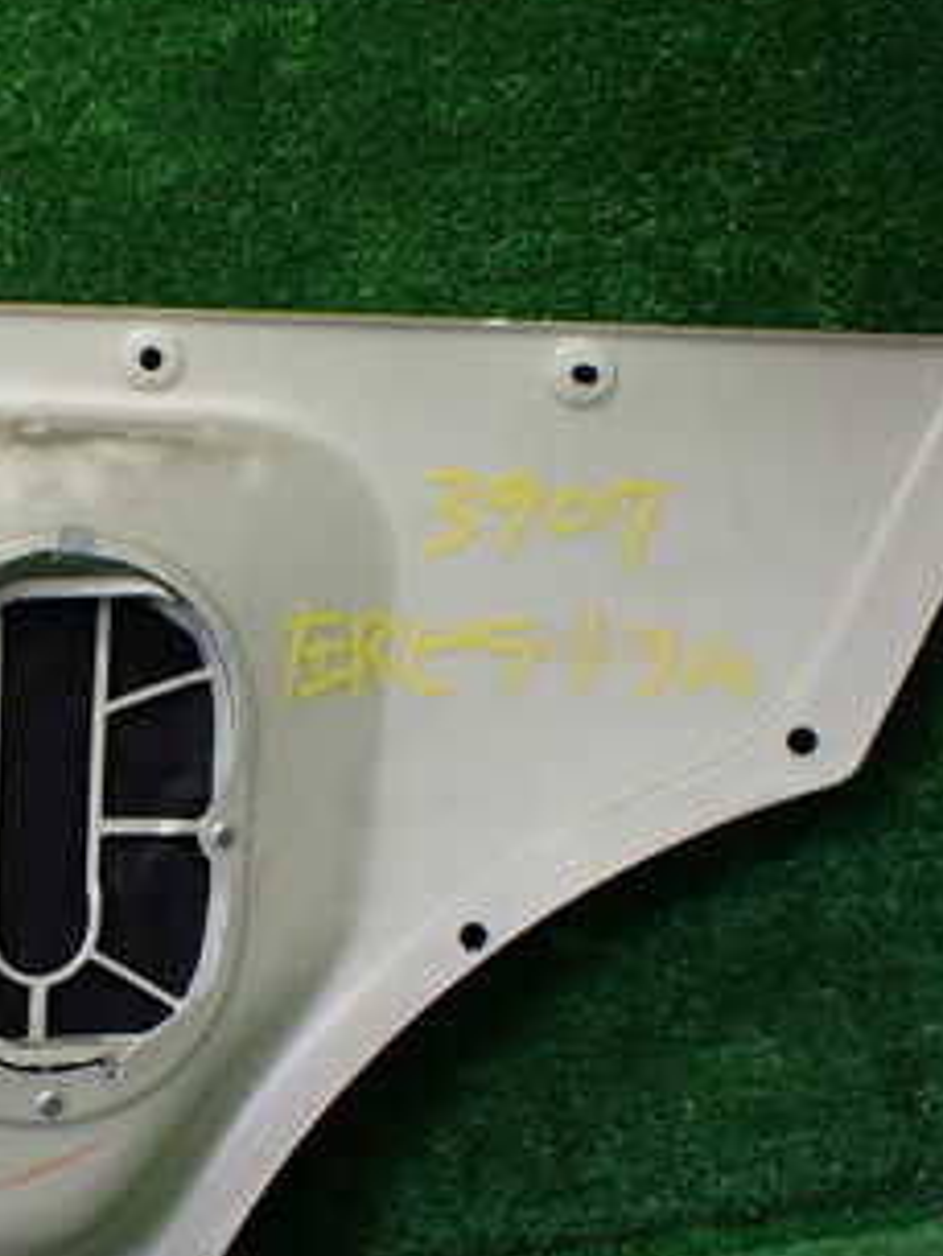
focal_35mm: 59
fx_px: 2142
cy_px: 865
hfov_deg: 23.8
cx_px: 12
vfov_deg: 32.3
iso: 250
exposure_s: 1/125
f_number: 2.3
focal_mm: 5.4
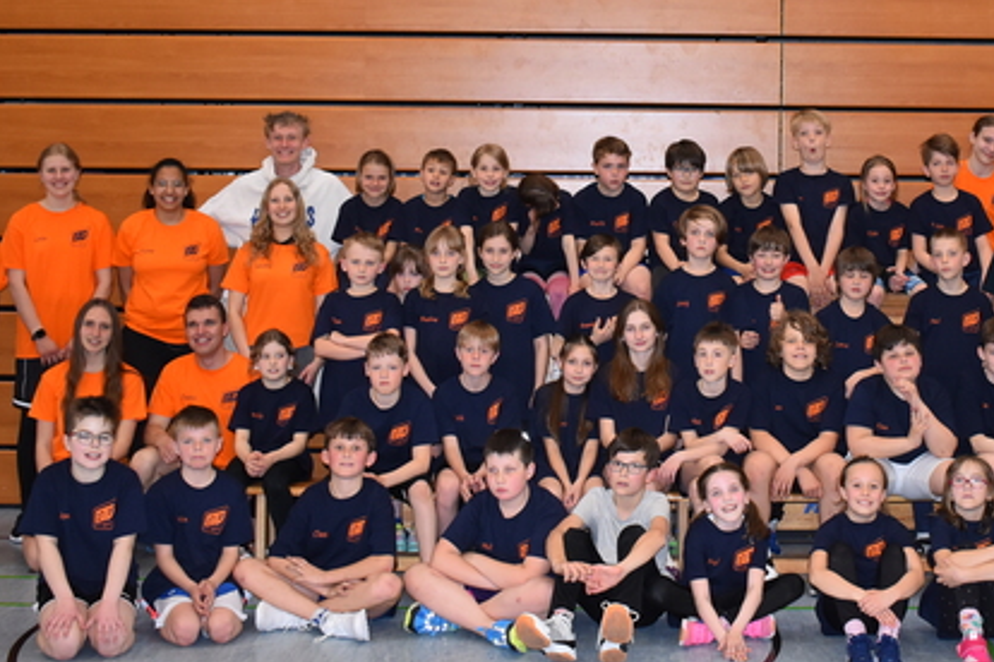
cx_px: 676
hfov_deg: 33.6
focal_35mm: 59
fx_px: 1629
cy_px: 182
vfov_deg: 22.8
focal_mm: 22
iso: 800
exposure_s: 1/125
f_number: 3.8
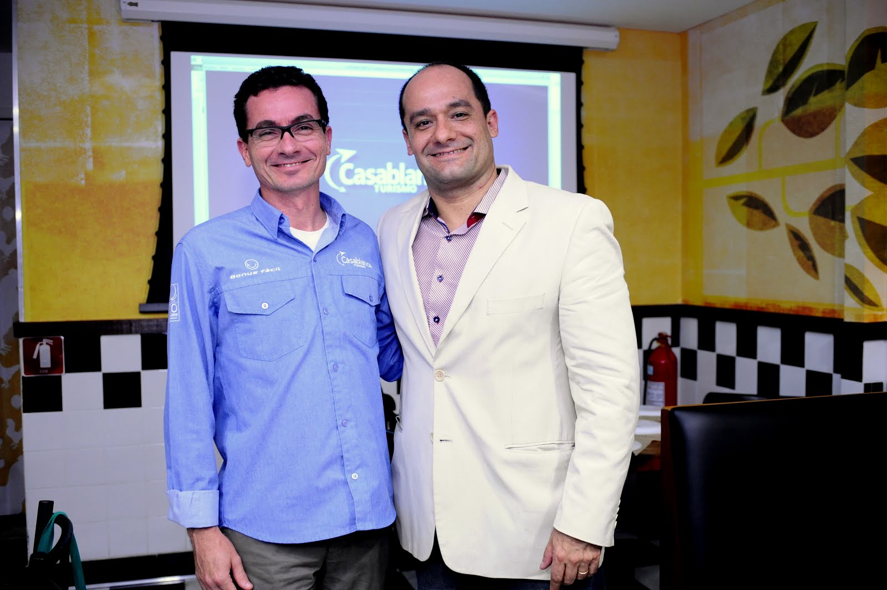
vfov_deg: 37.8
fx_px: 862
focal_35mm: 35
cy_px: 295
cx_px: 444
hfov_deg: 54.5
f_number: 4
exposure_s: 1/60
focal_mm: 35
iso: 2500
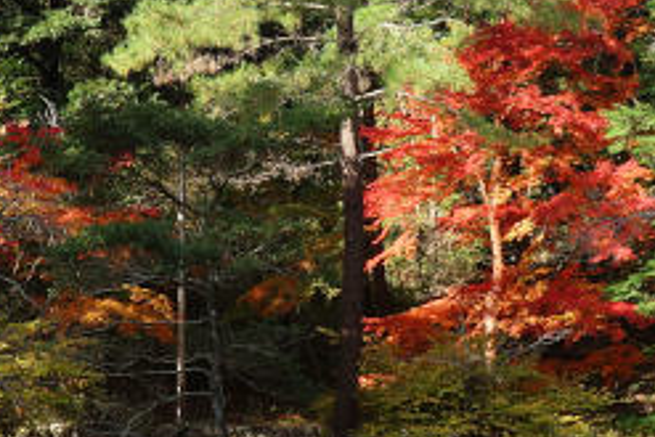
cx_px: 172
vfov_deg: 11.2
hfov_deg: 16.6
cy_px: 203
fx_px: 2239
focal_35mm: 123
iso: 125
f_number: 4.5
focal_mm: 14.07
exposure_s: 1/80
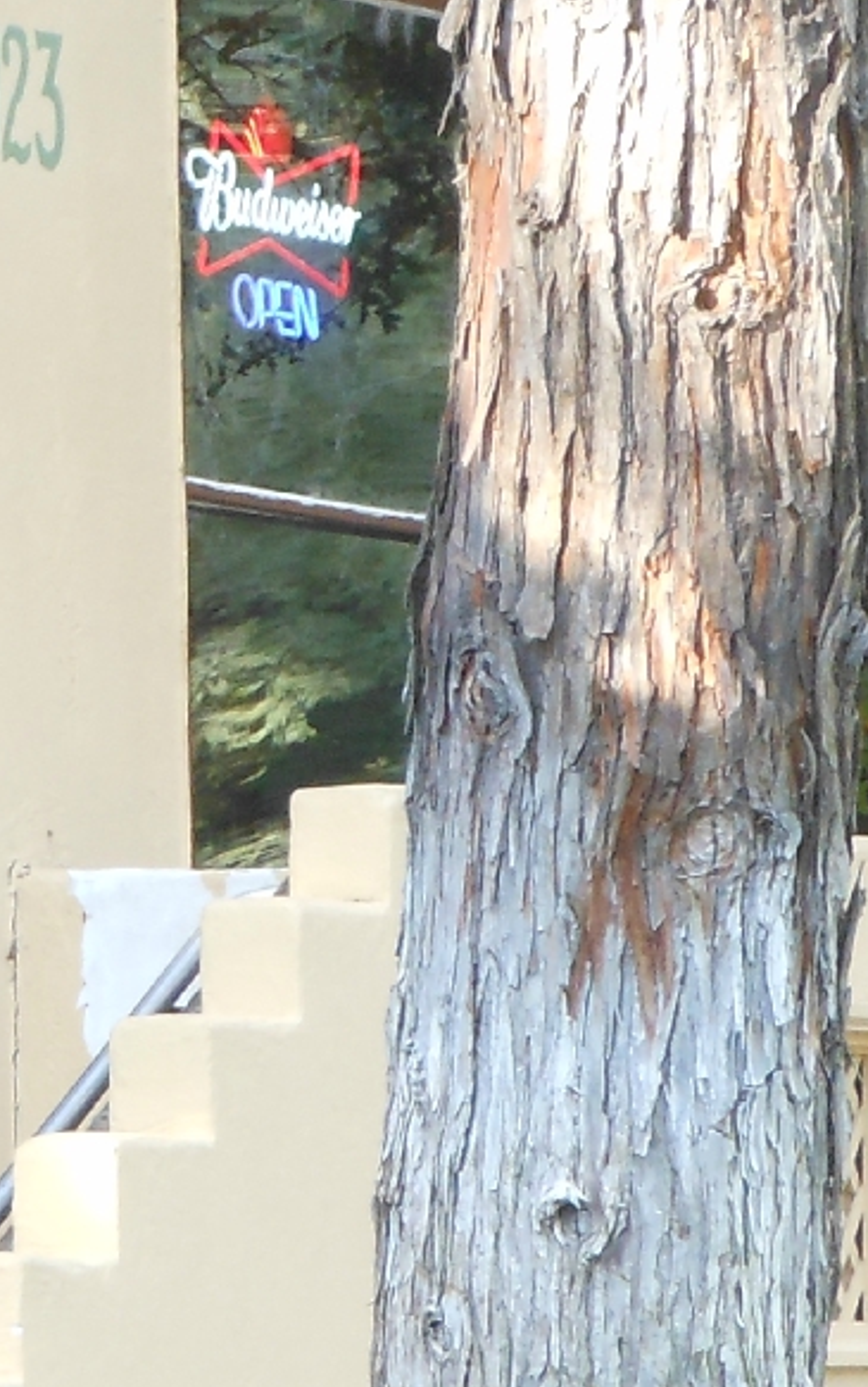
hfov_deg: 3.0
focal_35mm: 436
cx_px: -671
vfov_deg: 4.8
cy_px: 195
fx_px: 16482
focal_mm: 21.5
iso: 200
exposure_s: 1/60
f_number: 5.4
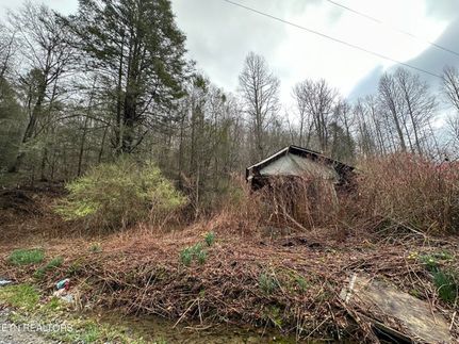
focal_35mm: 14
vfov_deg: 85.6
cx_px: 230
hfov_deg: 102.1
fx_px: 186
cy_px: 172
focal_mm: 2.22
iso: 40
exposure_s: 1/314
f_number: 2.2
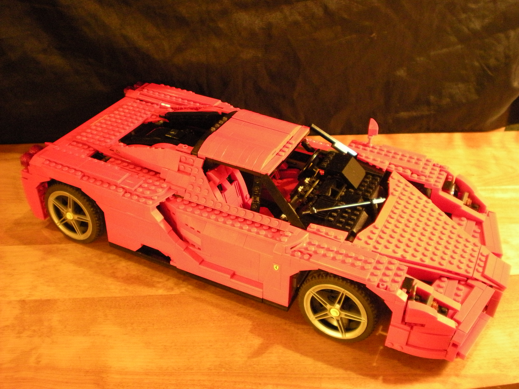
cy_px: 194
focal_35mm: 38
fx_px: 570
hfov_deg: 49.0
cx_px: 260
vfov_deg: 37.7
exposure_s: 1/8
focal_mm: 6.3
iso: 497
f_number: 3.1
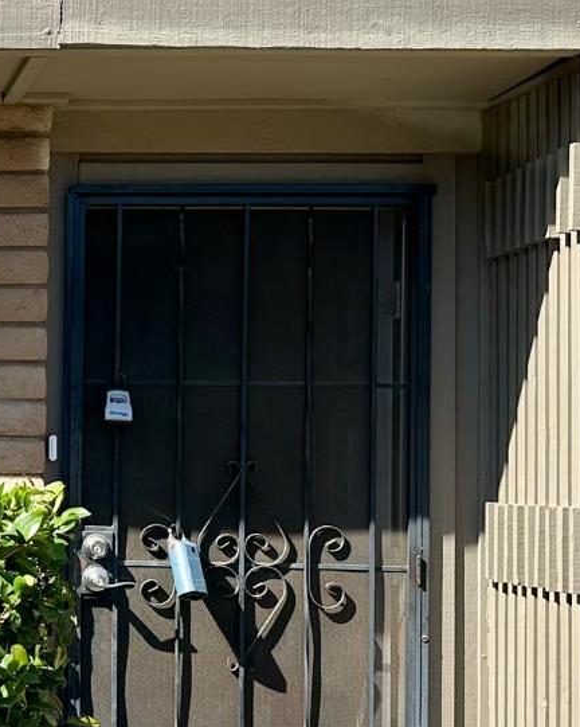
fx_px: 1396
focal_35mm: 65
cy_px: 432
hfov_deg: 21.3
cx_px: -171
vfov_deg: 29.1
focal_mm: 6.86
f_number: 1.78
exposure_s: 1/3058
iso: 80
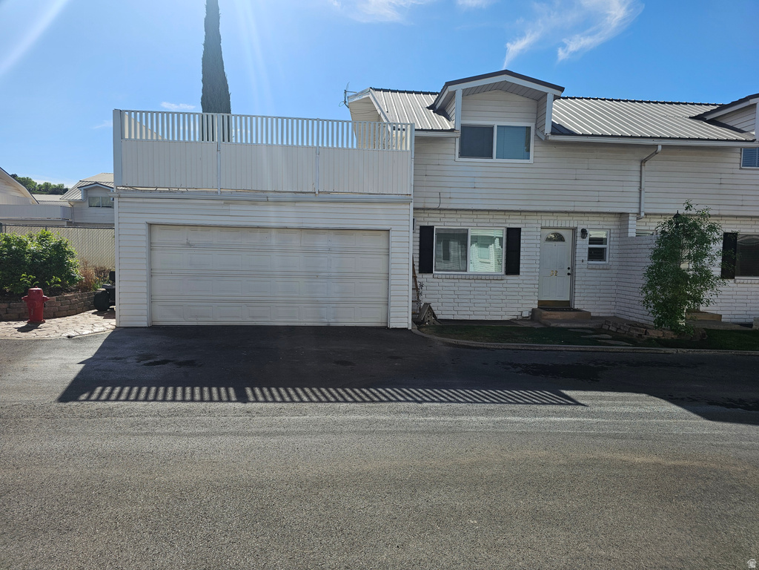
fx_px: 504
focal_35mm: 23
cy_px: 285
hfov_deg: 73.9
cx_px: 380
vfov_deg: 58.9
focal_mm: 6.3
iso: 16
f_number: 1.7
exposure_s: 1/1399
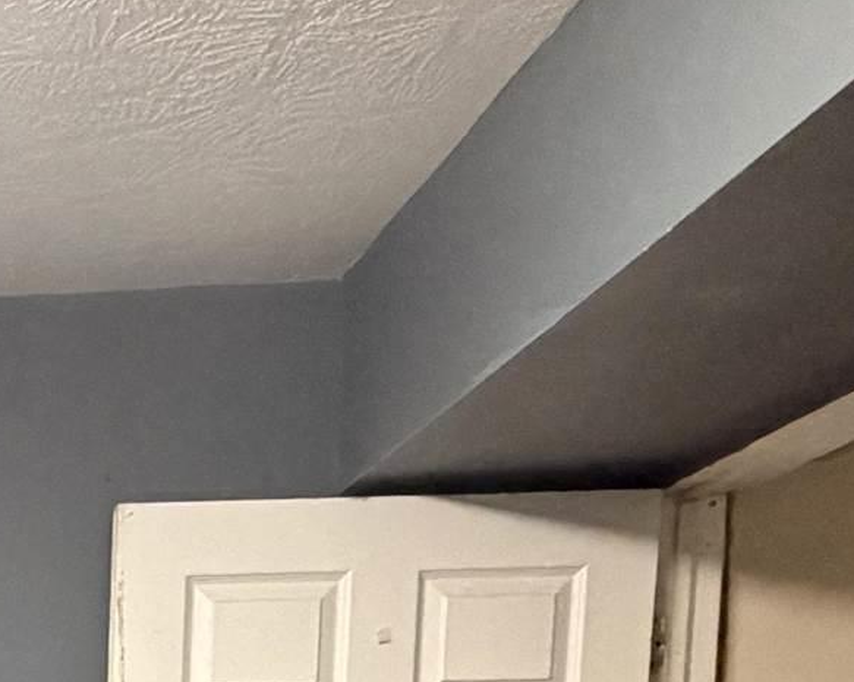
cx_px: -417
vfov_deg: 17.7
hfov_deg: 22.0
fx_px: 1819
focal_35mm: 72
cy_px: 1178
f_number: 2.2
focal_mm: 2.22
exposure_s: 1/60
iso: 500
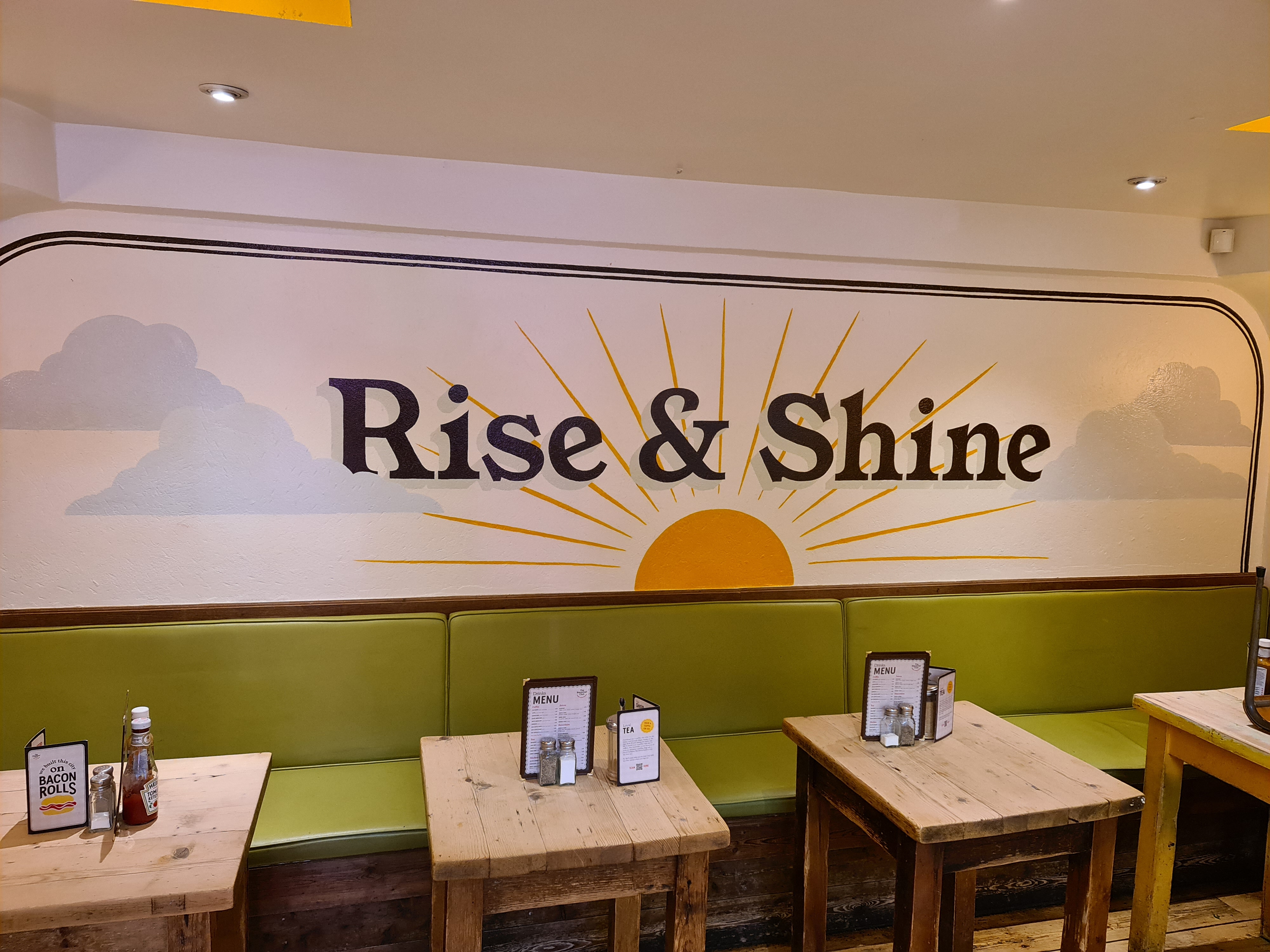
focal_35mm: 25
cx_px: 635
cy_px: 476
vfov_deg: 54.9
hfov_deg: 69.4
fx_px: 917
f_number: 1.8
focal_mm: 7
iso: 400
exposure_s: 1/100
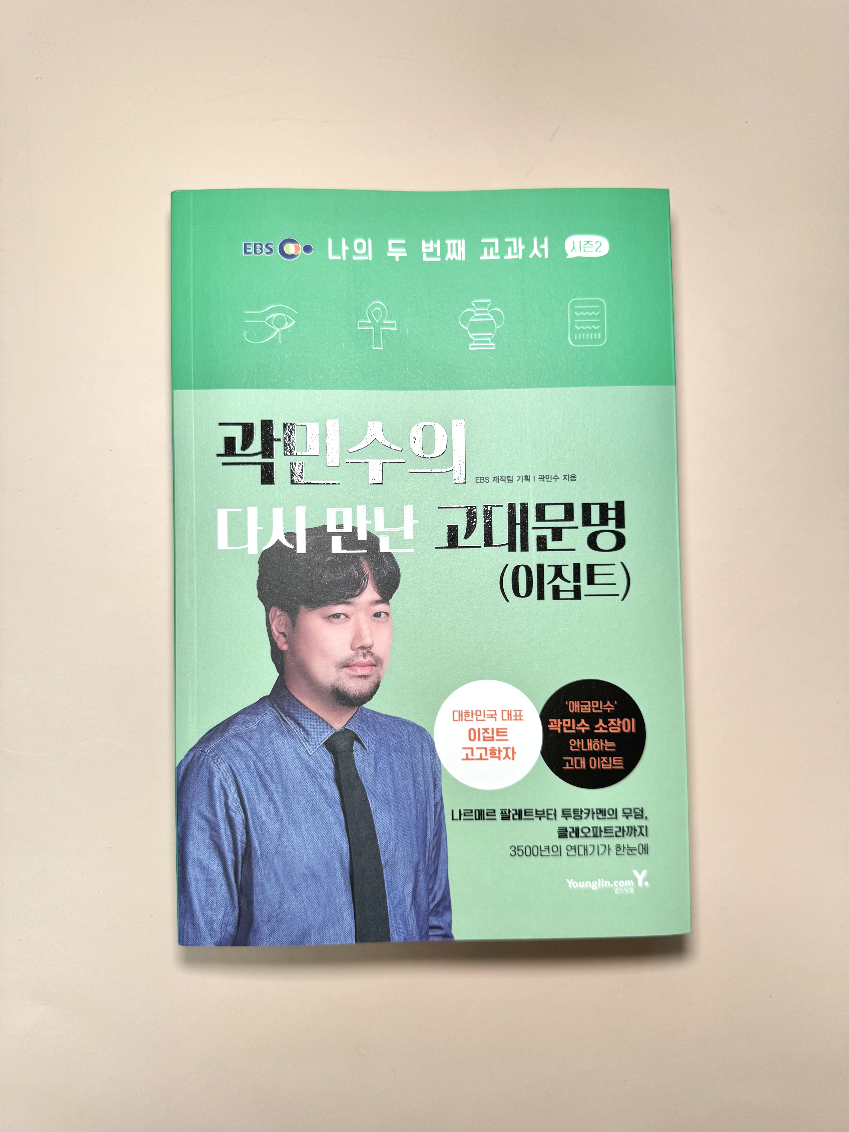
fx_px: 785
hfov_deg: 56.8
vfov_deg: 71.6
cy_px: 566
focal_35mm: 24
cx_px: 424
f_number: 1.78
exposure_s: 1/121
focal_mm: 6.76
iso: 80
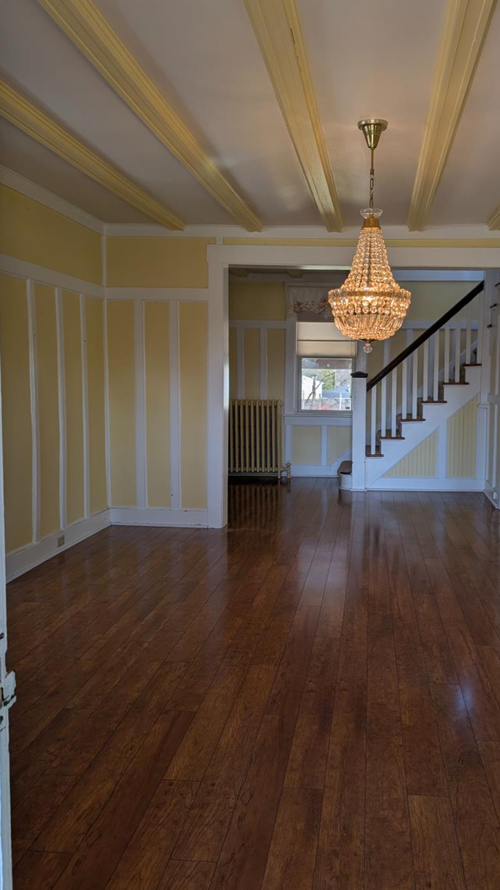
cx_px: 316
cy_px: 439
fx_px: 684
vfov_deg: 66.1
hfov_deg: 39.9
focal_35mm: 29
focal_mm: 6.9
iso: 20
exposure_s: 1/263
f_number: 1.68
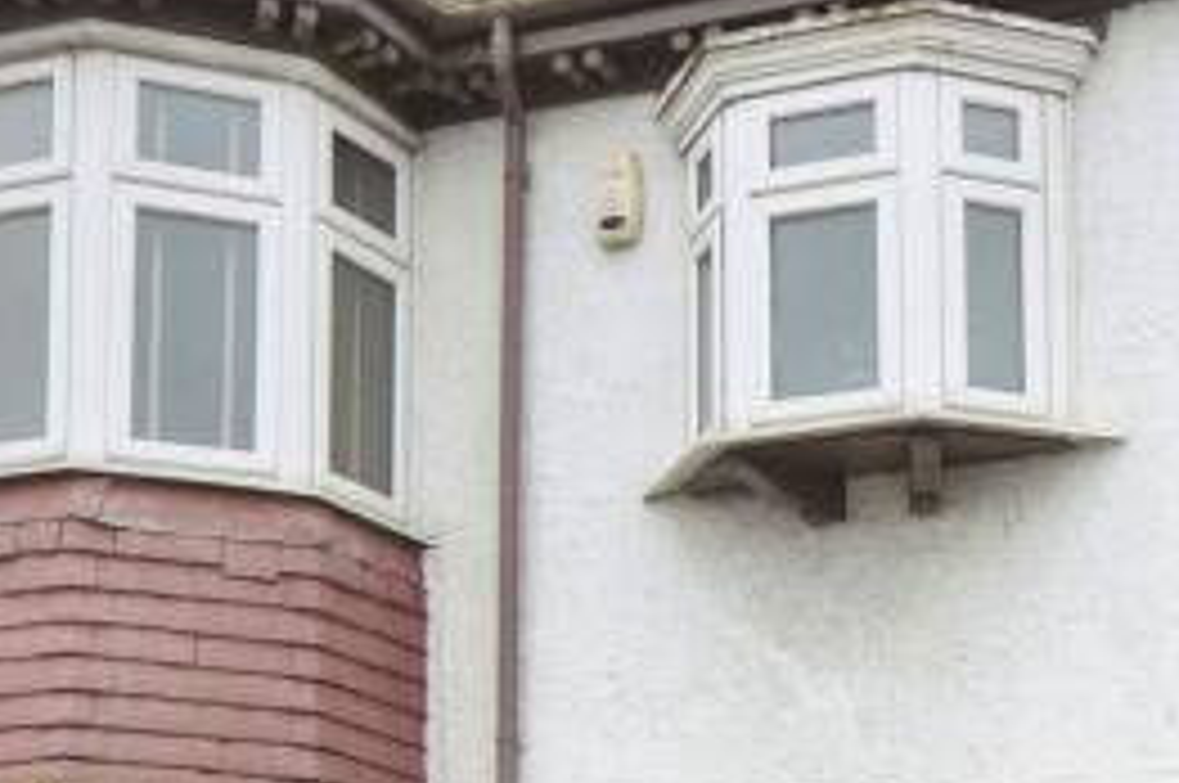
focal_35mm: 82
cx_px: 1040
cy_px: 830
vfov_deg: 16.2
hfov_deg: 24.2
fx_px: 2682
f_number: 5.6
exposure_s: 1/125
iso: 200
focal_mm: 14
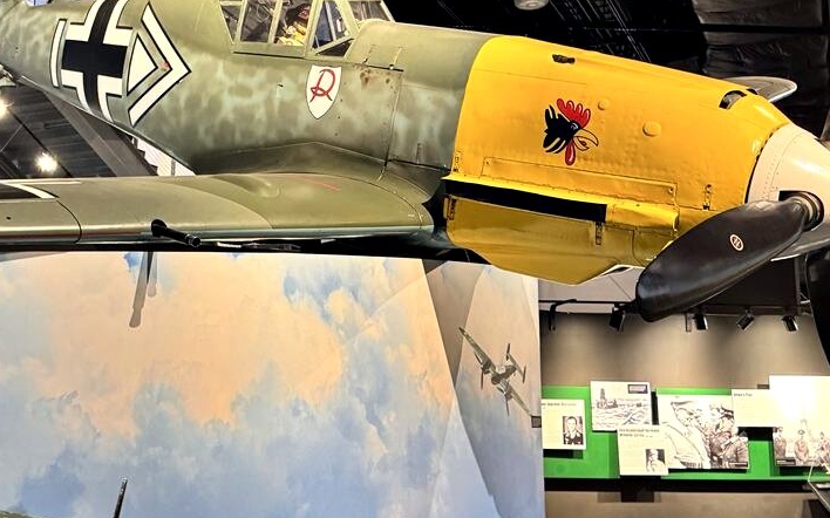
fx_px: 1040
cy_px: 240
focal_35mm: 46
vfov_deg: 28.0
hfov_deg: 43.2
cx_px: 324
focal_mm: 6.8
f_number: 1.8
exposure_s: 1/60
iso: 400
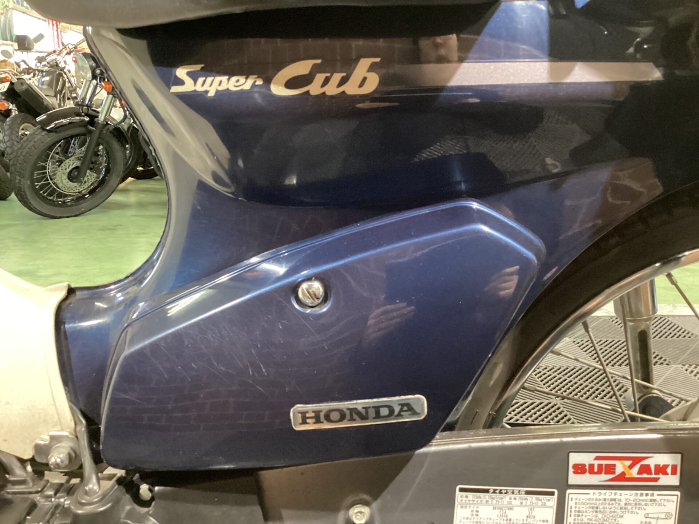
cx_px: 350
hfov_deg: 58.4
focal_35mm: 31
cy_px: 262
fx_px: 626
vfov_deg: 45.4
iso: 640
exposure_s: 1/30
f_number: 2.4
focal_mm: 3.3
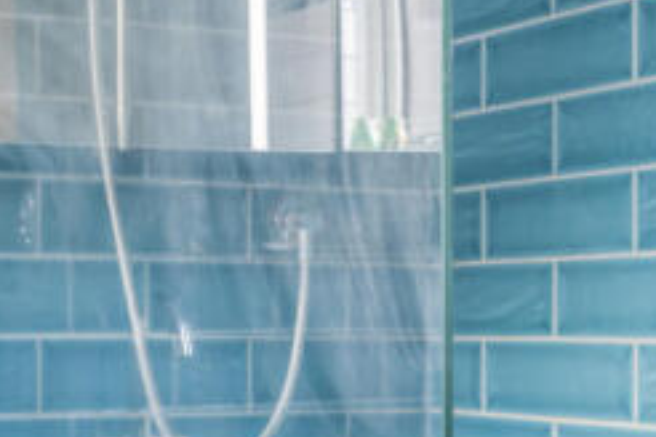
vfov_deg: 14.2
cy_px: 356
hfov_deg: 20.8
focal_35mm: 96
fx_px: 1749
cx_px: 73
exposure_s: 1/1.67
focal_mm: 24
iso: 100
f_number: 8
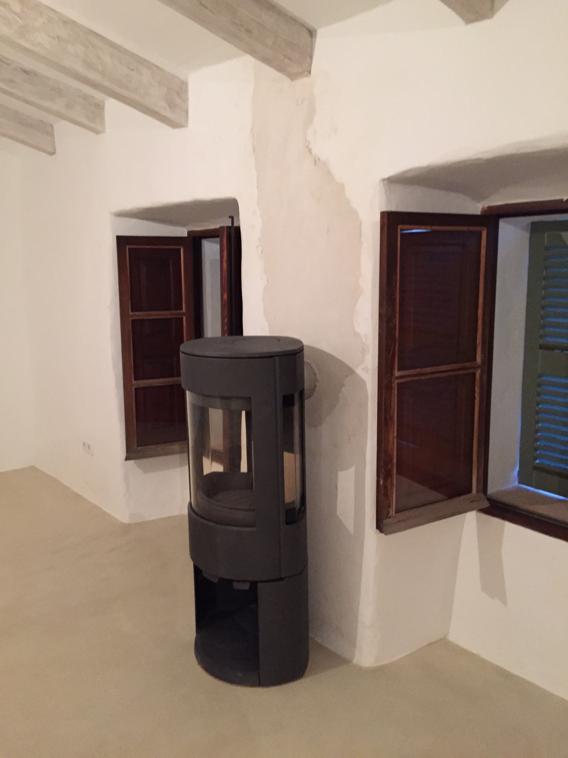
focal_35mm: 29
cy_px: 379
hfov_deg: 48.2
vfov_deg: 61.7
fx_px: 634
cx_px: 284
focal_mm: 4.15
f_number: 2.2
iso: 400
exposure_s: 1/15
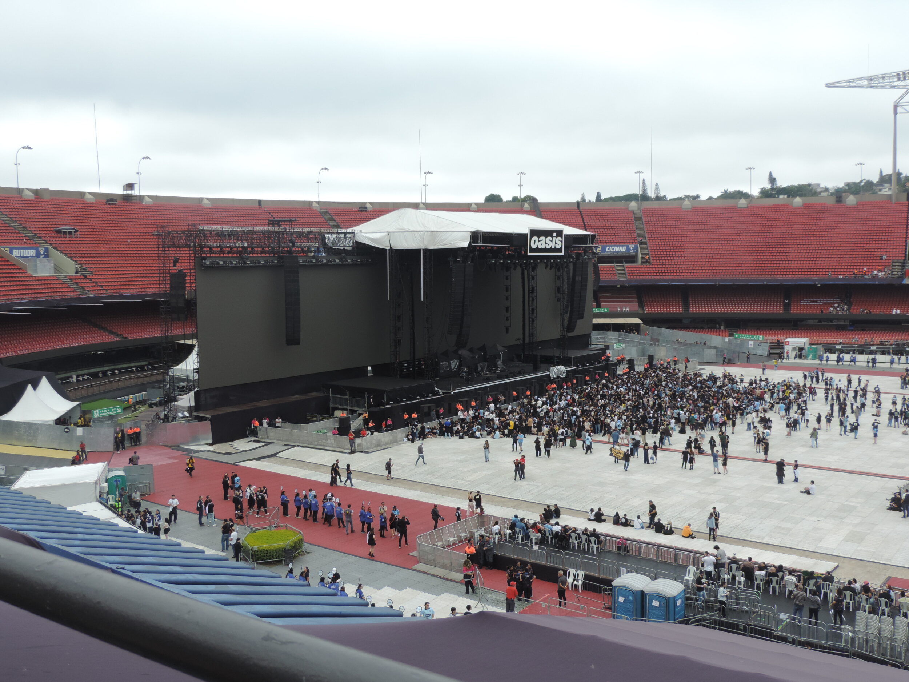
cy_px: 341
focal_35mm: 35
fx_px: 919
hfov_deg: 52.6
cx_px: 454
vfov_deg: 40.7
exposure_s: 1/100
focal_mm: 6.2
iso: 80
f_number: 3.3
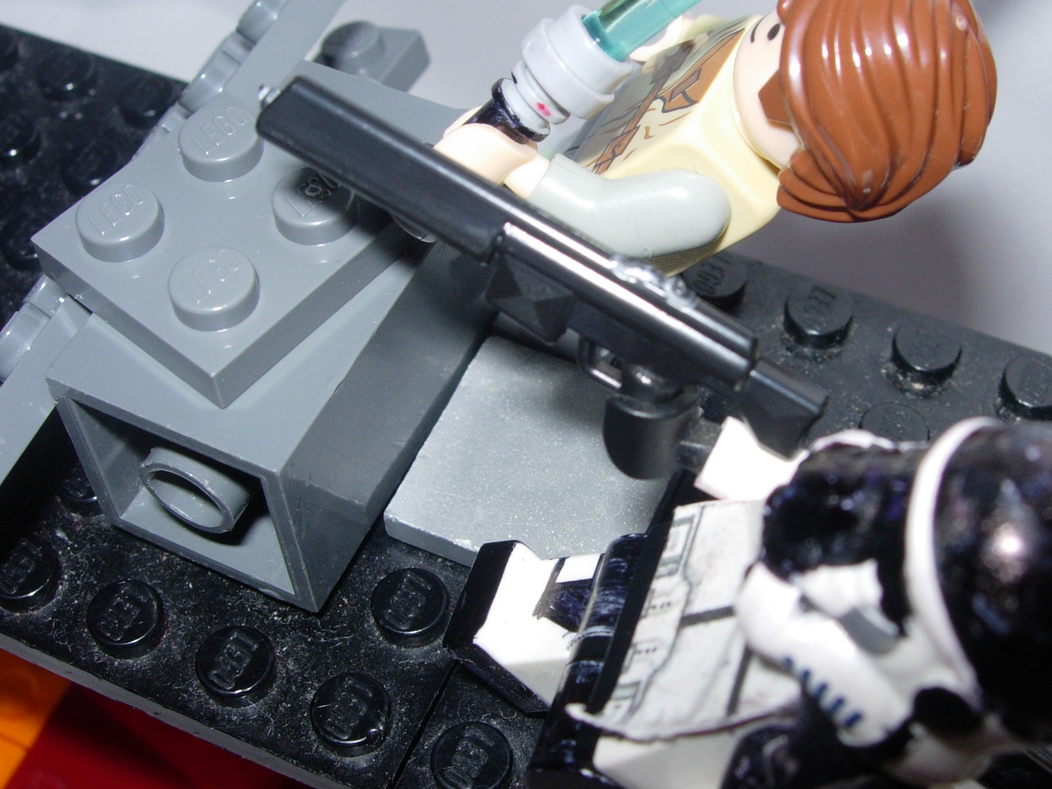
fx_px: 1671
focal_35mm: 55
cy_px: 395
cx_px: 667
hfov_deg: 34.7
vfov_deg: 26.6
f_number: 4.8
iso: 79
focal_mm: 7.8
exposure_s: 1/64
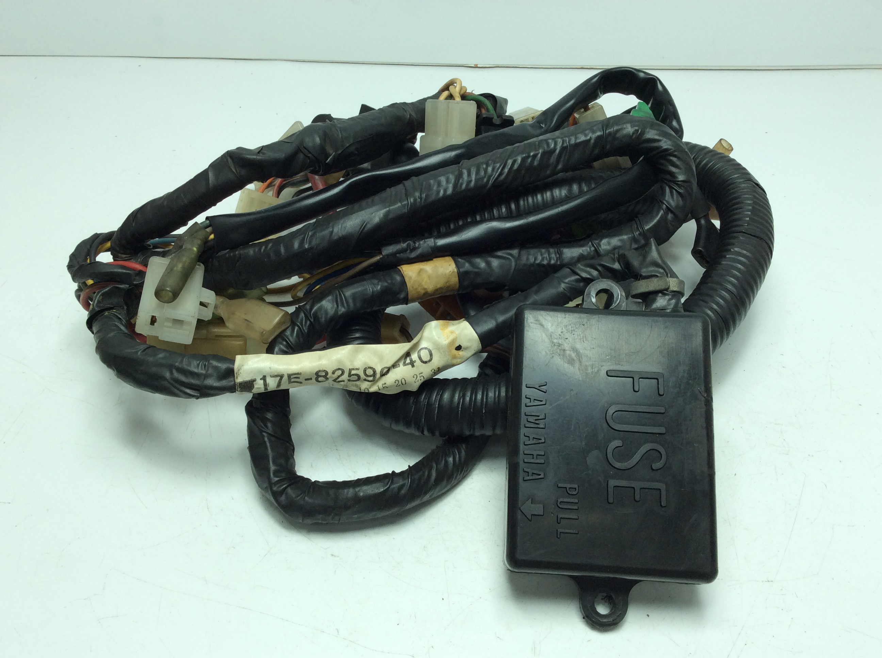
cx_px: 441
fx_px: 814
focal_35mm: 32
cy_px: 329
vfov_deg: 44.1
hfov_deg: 56.9
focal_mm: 3.3
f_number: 2.4
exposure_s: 1/252
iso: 32
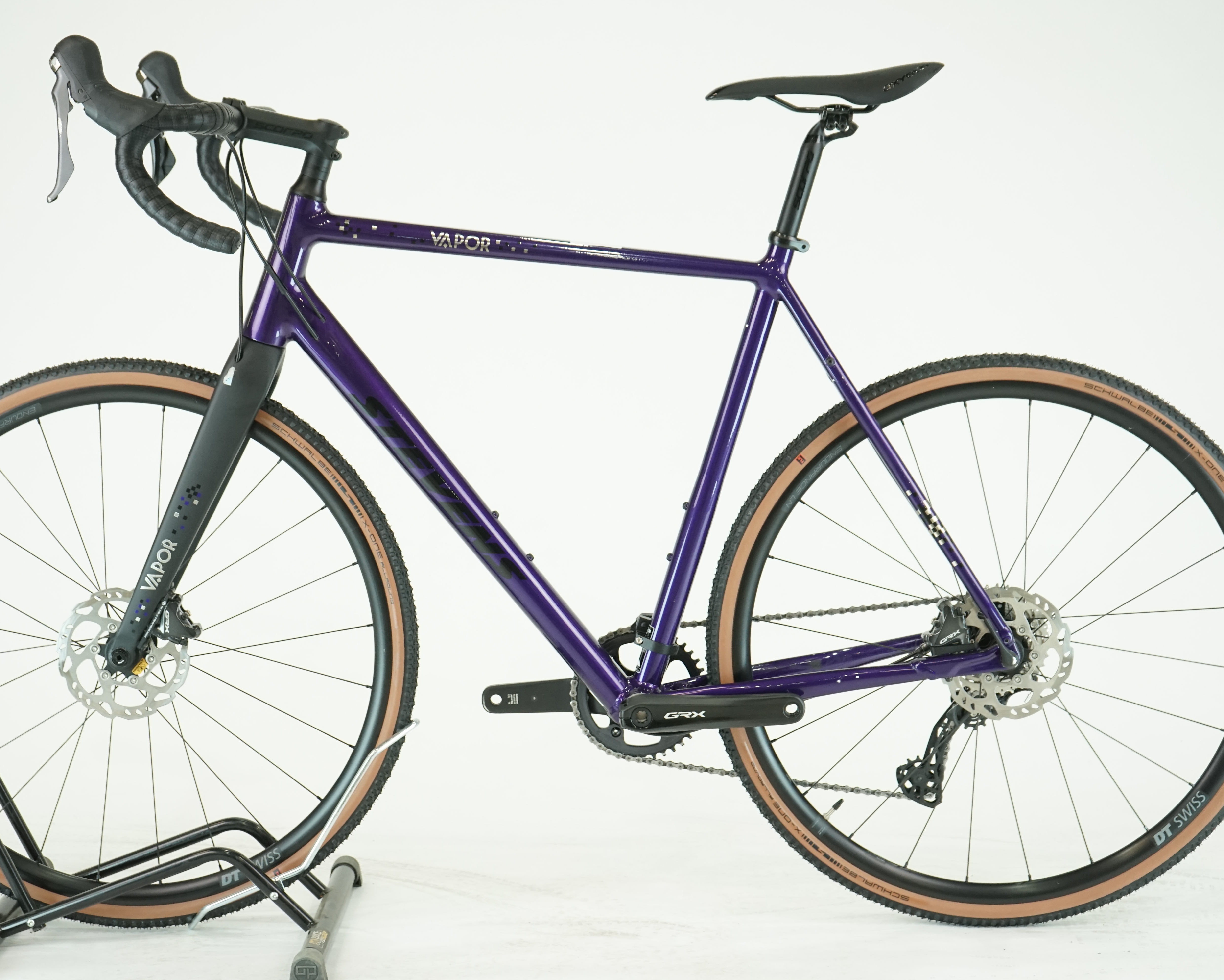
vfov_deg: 23.1
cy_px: 486
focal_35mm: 66
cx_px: 560
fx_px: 2391
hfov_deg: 28.7
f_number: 5.6
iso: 1600
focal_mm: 58
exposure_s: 1/200
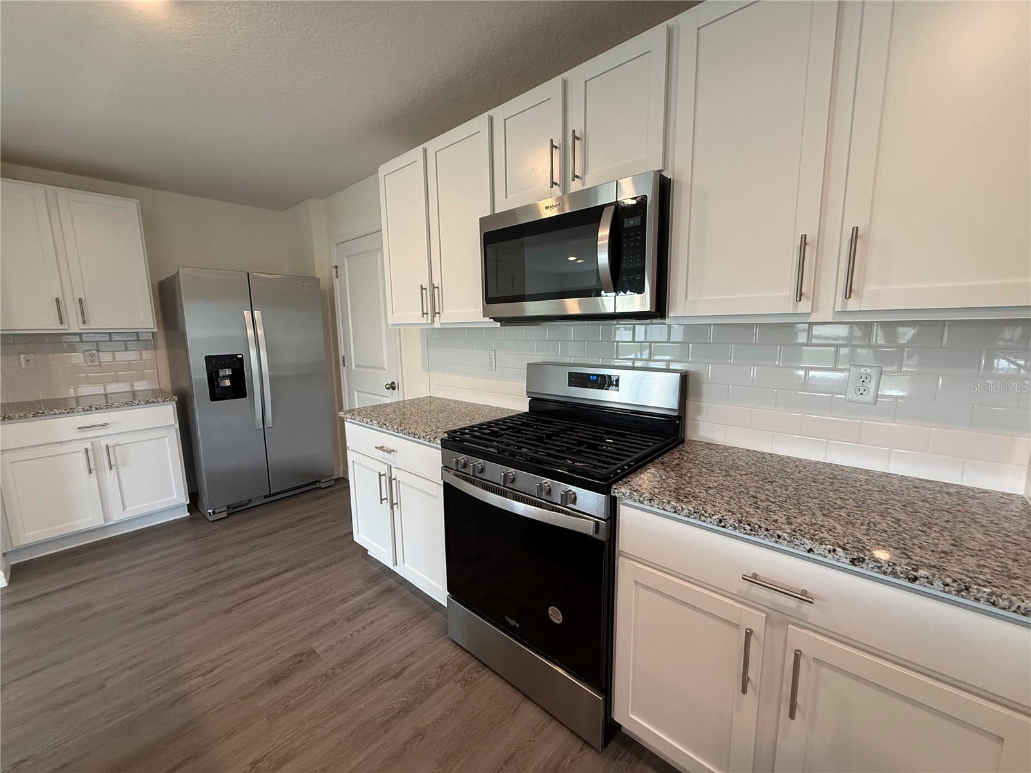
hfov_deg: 102.1
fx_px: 417
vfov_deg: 85.7
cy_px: 386
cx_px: 516
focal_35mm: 14
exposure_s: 1/120
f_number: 2.2
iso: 320
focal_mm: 2.22
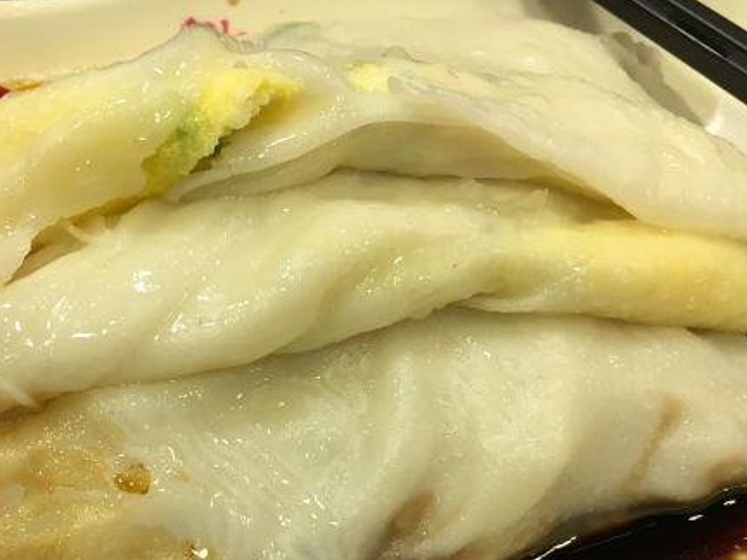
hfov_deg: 40.0
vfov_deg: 30.4
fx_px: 1014
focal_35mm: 47
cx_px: 261
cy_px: 421
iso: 64
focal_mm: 4.15
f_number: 2.2
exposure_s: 1/33
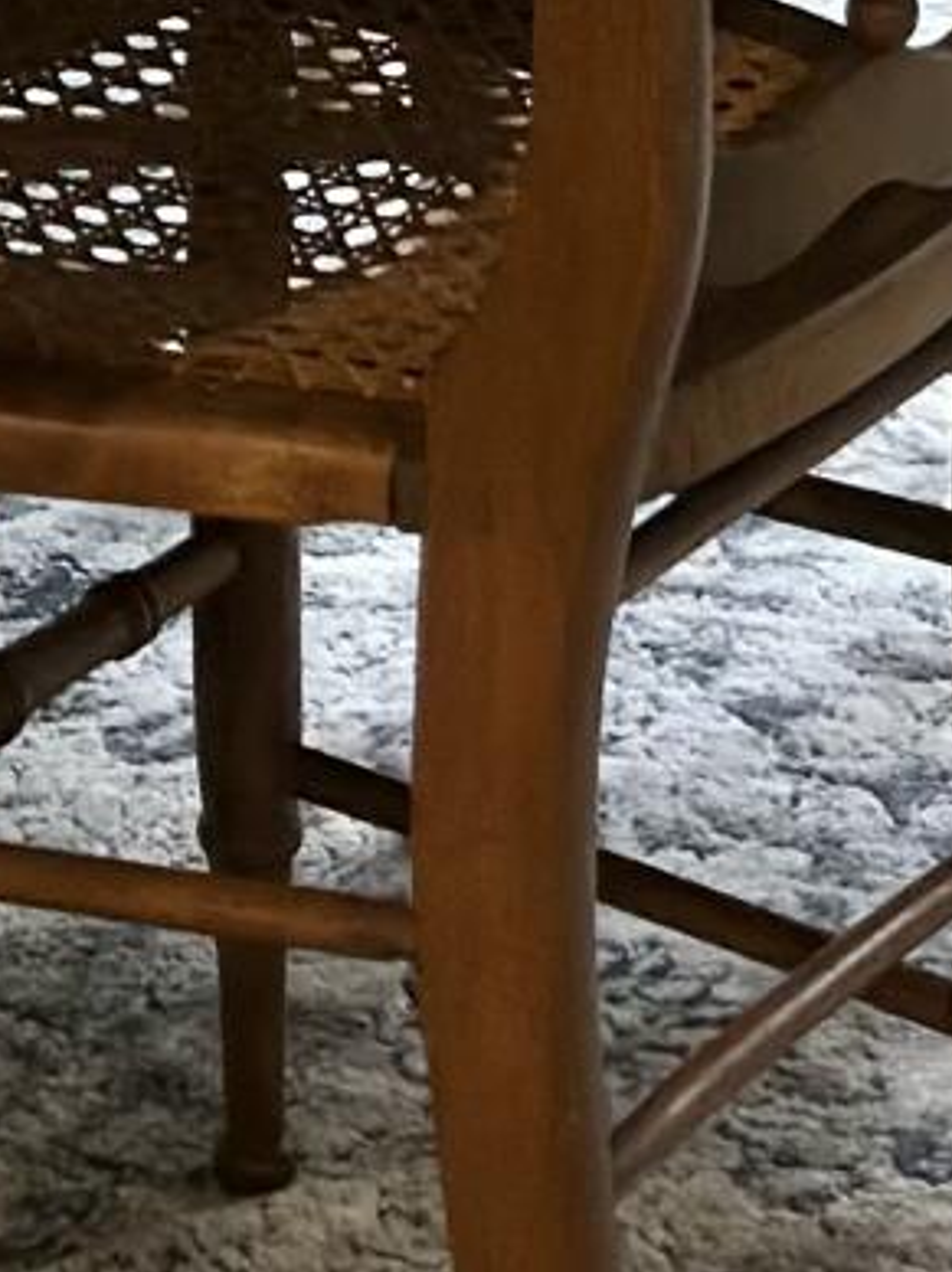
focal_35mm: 247
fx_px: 9072
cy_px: -1890
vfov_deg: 7.5
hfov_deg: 6.0
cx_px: 841
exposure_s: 1/60
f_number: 1.78
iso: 160
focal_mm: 6.86
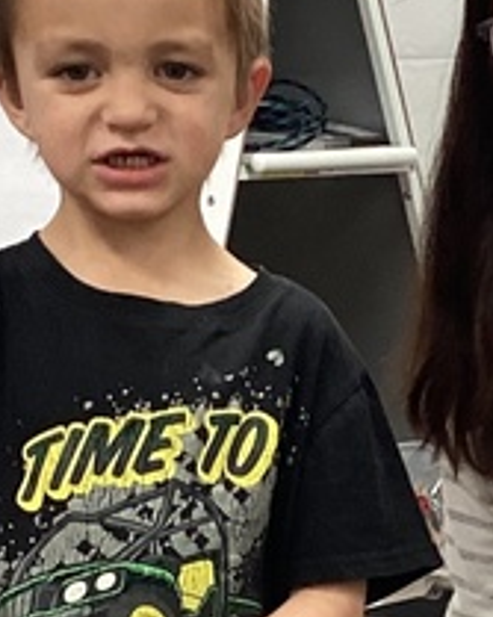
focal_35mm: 148
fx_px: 2701
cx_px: 496
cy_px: 576
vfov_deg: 12.9
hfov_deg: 10.3
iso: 160
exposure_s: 1/60
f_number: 2.4
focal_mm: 3.3
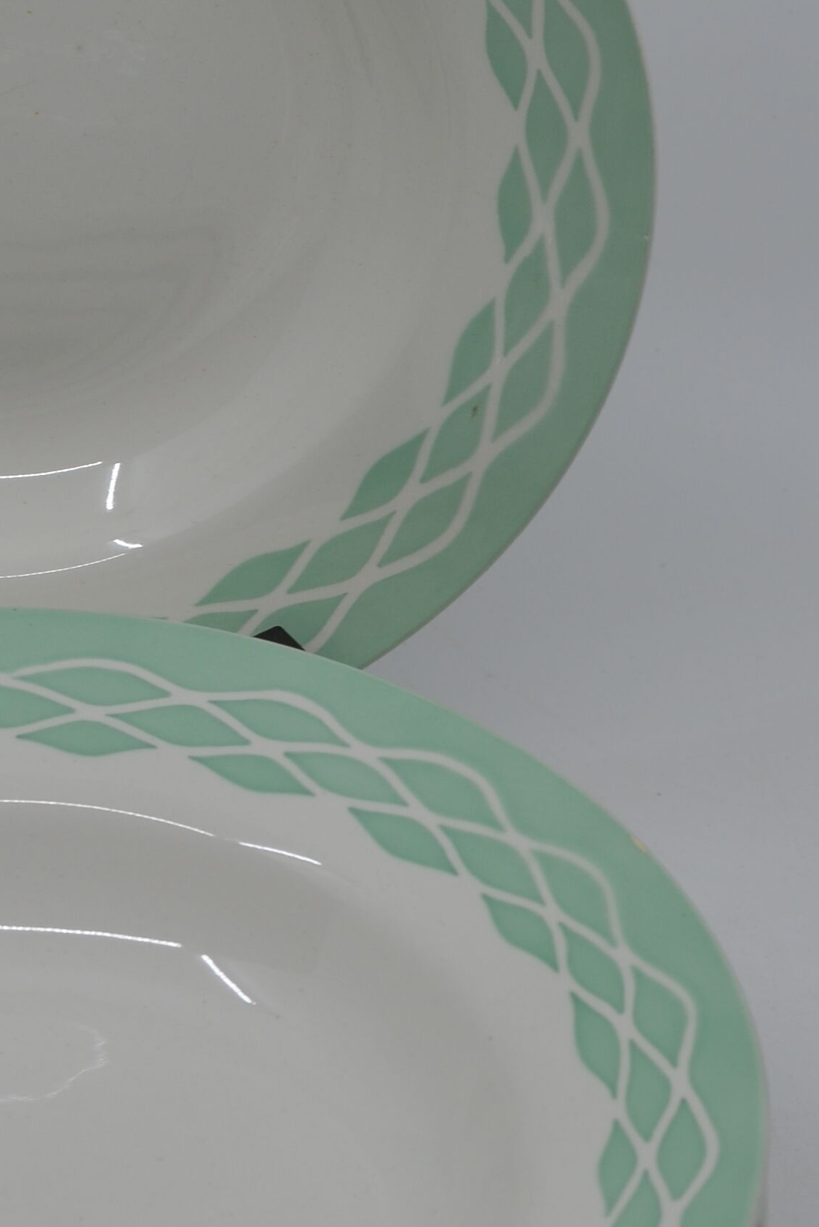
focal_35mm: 164
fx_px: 5595
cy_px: 627
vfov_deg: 12.5
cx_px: 28
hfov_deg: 8.3
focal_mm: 50
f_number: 6.3
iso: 200
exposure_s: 1/160
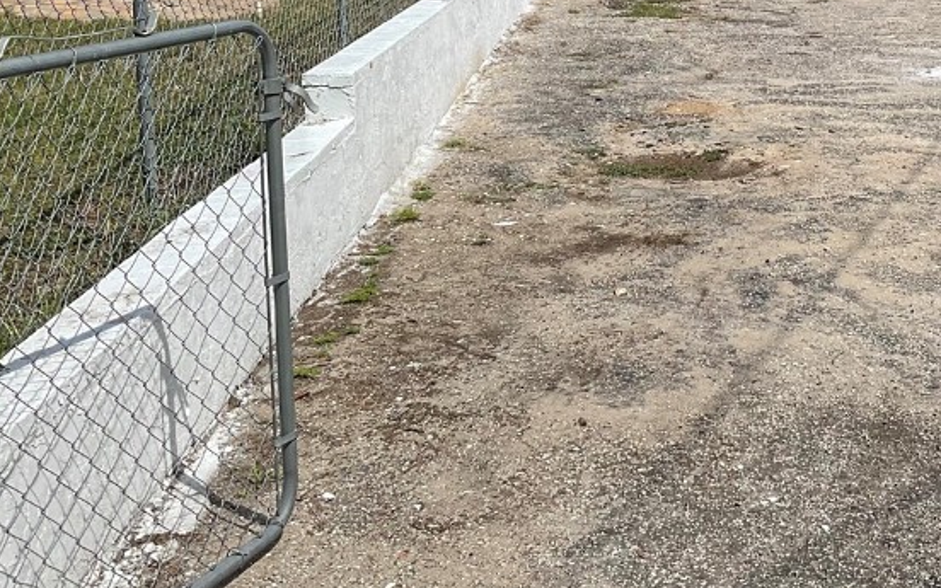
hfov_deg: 34.2
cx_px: 805
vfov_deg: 22.2
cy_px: 55
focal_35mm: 57
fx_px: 1462
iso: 16
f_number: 1.8
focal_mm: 3
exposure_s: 1/2801
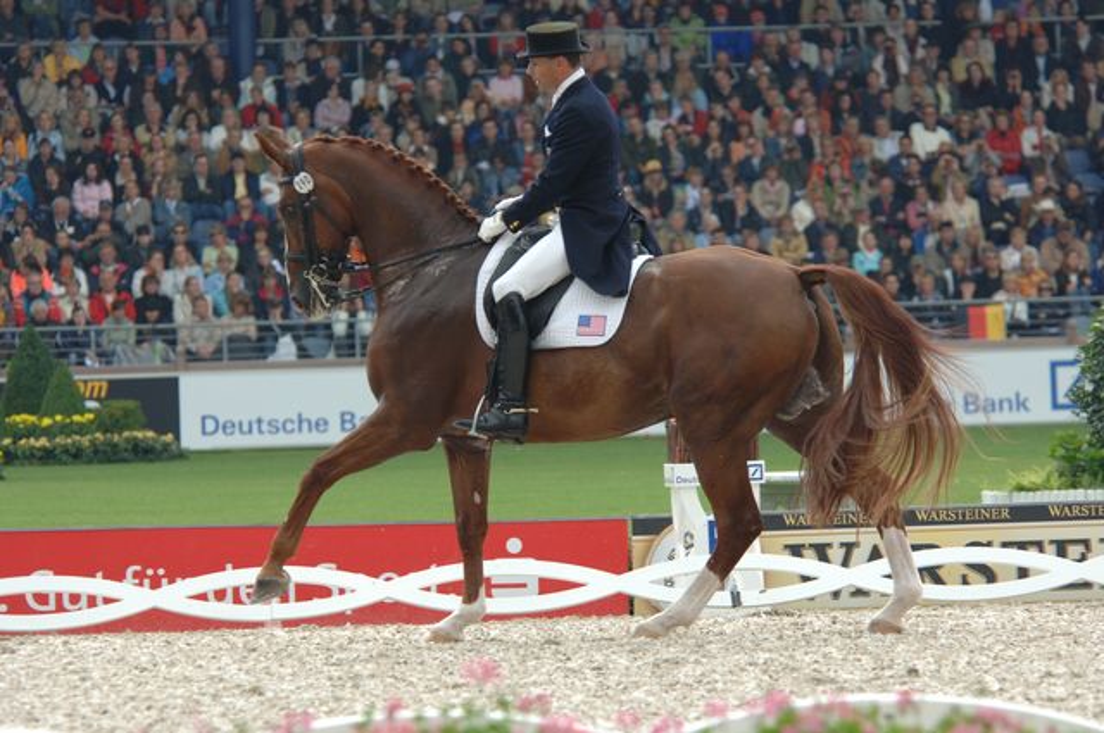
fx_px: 9188
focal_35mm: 300
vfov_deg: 4.6
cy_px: 366
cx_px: 552
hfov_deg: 6.9
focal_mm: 200
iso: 320
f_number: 5.3
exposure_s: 1/400
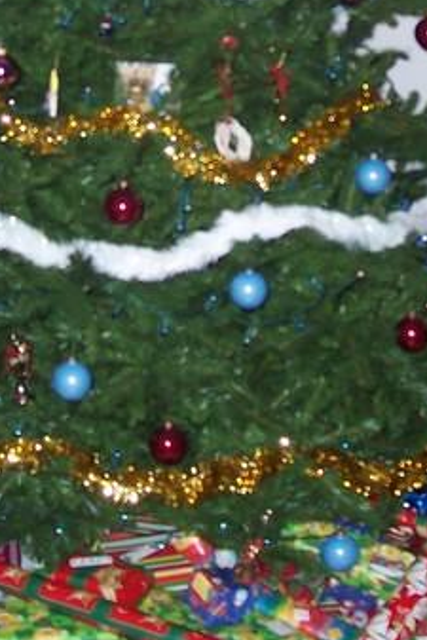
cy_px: 38
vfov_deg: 26.6
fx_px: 1297
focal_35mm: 73
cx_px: 203
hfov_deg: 18.7
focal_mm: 5.6
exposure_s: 1/60
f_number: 2.8
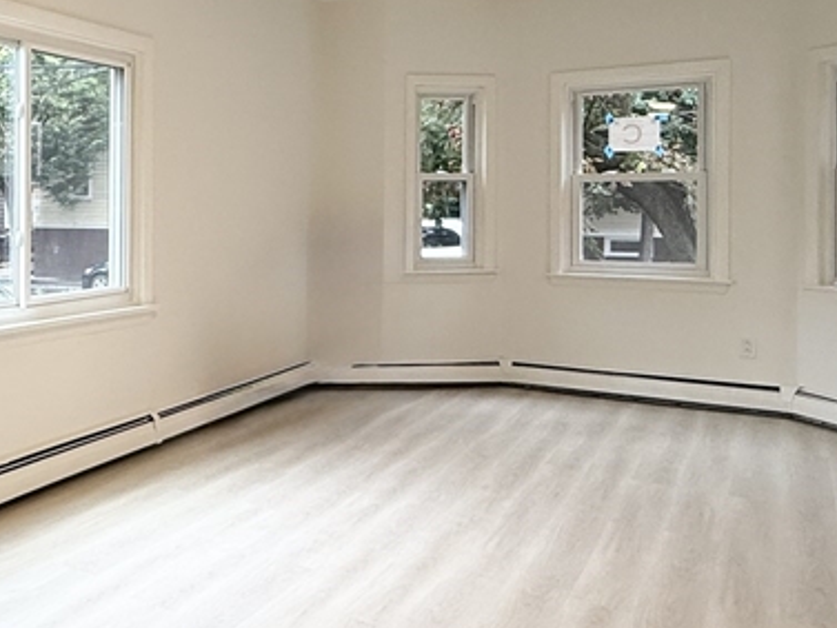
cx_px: 89
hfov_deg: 44.7
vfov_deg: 37.4
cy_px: 215
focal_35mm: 38
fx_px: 919
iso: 125
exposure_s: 1/120
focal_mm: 2.22
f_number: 2.2
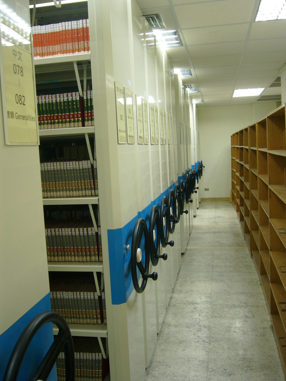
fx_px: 386
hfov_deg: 40.7
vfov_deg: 52.6
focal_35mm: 35
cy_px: 190
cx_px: 143
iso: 100
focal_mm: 5.8
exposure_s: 1/25
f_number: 2.8
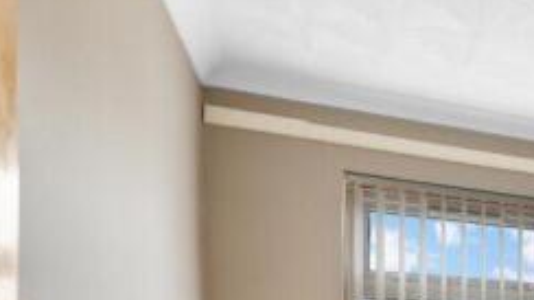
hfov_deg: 33.0
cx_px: 703
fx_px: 637
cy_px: 417
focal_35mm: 45
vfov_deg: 22.8
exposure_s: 1/6
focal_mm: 16
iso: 400
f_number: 8
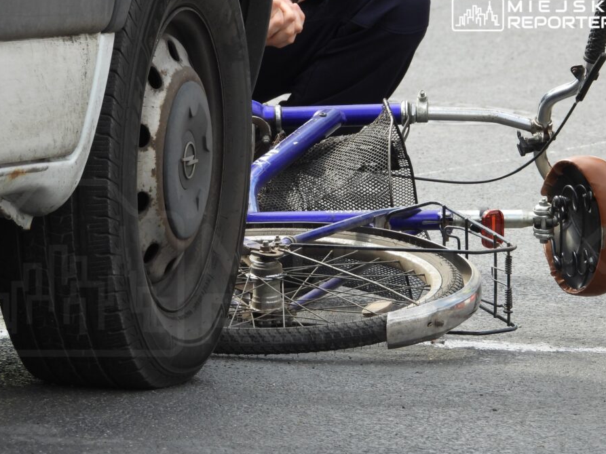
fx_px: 14052
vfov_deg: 1.9
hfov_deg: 2.5
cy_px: 219
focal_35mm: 803
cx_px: 308
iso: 160
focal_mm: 126
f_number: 5
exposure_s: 1/250
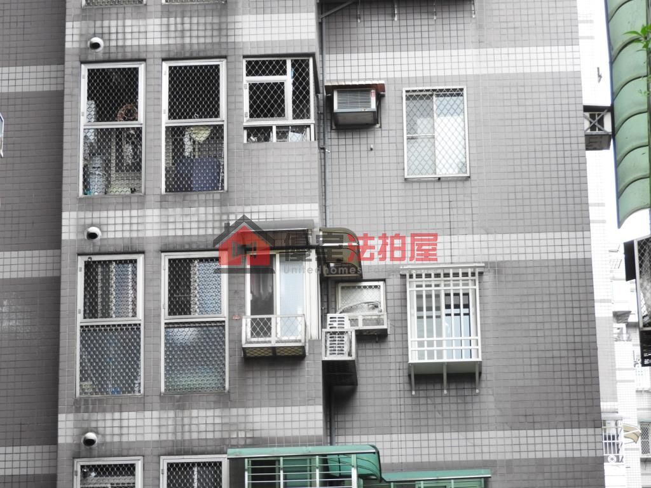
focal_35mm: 135
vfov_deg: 11.0
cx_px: 326
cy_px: 244
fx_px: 2539
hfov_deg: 14.6
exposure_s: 1/60
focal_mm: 24.2
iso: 400
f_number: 5
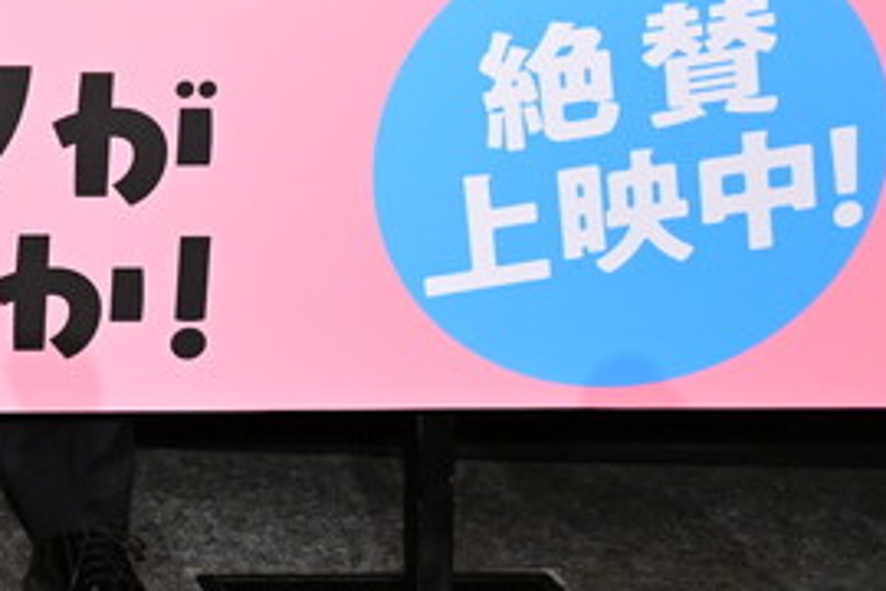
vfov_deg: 11.6
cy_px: -337
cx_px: -374
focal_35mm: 113
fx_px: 2777
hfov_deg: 16.7
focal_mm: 30.5
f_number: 4.5
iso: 2500
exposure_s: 1/200
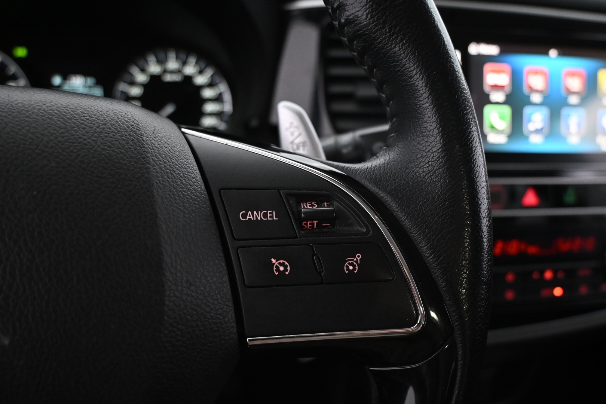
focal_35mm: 29
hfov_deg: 63.2
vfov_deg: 44.6
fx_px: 492
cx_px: 303
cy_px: 202
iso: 2200
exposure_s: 1/30
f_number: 4
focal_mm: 19.5
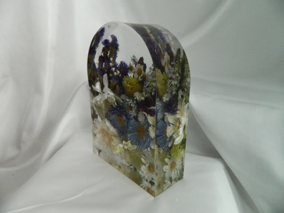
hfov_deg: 69.4
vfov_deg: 54.9
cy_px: 106
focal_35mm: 25
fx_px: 205
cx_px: 142
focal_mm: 4.5
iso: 800
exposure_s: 1/5
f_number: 3.1
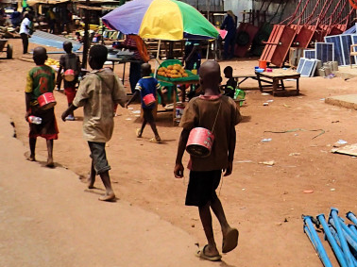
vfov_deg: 28.5
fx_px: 505
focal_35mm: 49
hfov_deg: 37.2
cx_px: 297
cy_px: 25
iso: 100
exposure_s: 1/400
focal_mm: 4.5
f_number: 8
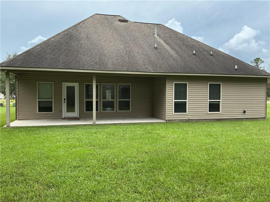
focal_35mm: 29
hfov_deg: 61.7
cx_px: 135
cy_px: 101
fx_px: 226
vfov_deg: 48.2
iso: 25
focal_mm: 3
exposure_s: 1/491
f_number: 1.8
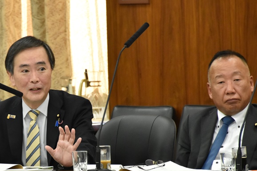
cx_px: 43
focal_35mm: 530
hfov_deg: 3.9
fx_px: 3784
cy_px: 97
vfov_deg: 2.6
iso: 2500
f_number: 6.3
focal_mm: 200
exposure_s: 1/200
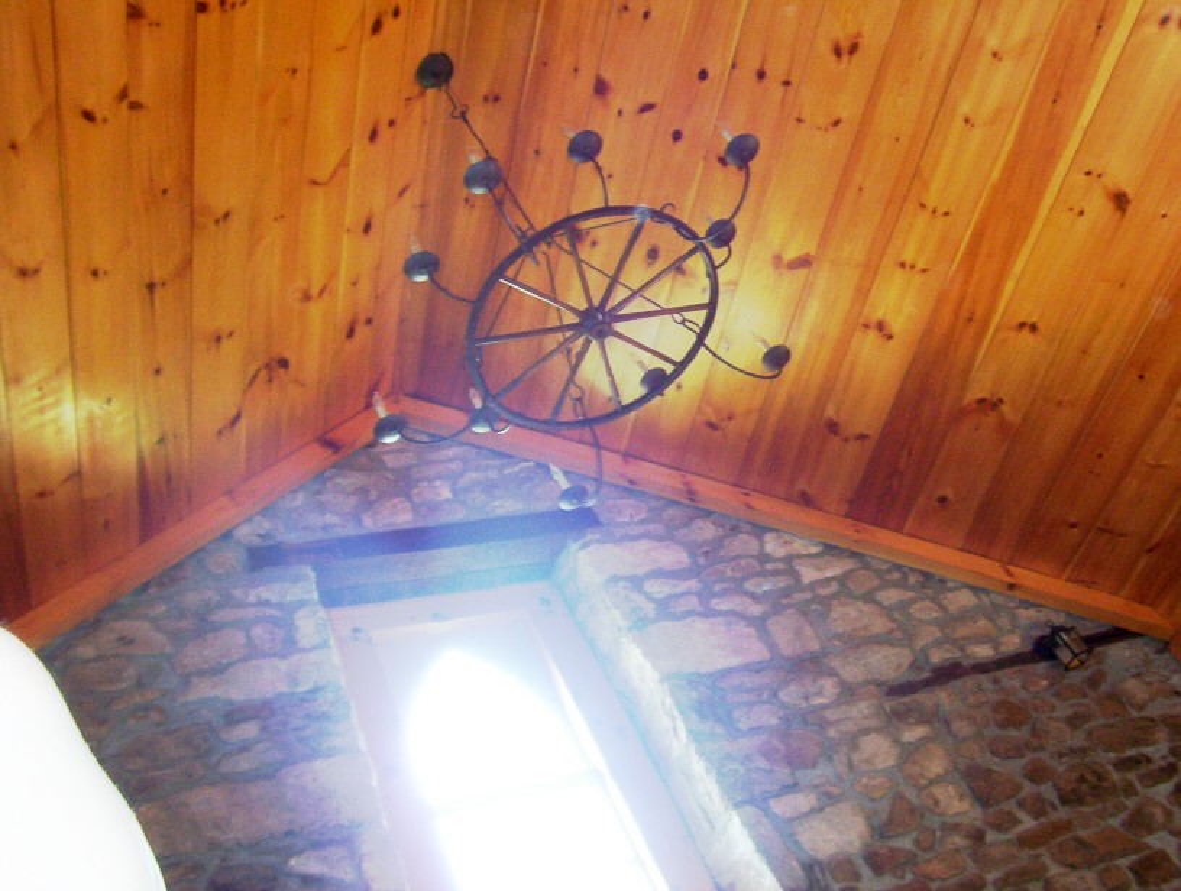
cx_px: 590
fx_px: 1231
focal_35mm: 36
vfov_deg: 39.8
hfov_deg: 51.2
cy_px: 446
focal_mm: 5.54
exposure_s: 1/39.2
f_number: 2.76
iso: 140
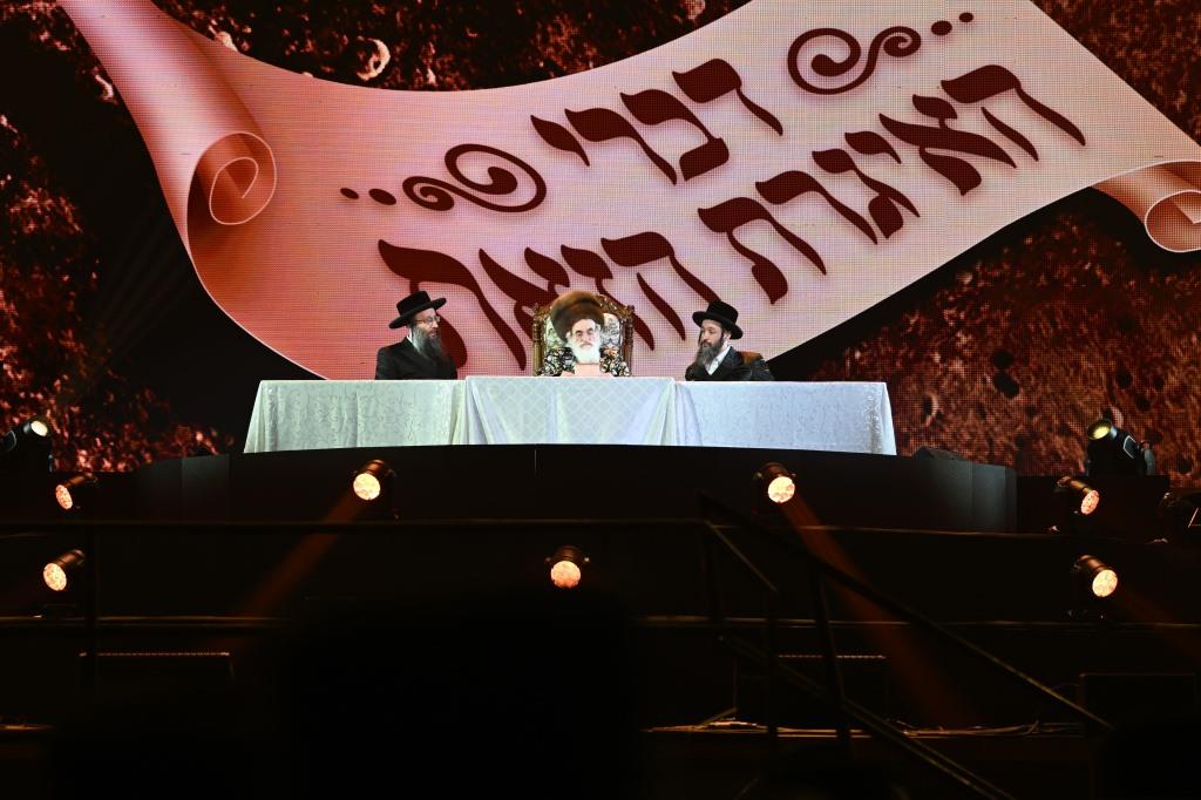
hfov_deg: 19.5
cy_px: 400
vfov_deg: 13.0
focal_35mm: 105
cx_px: 600
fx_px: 3502
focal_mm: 70
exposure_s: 1/125
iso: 250
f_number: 2.8
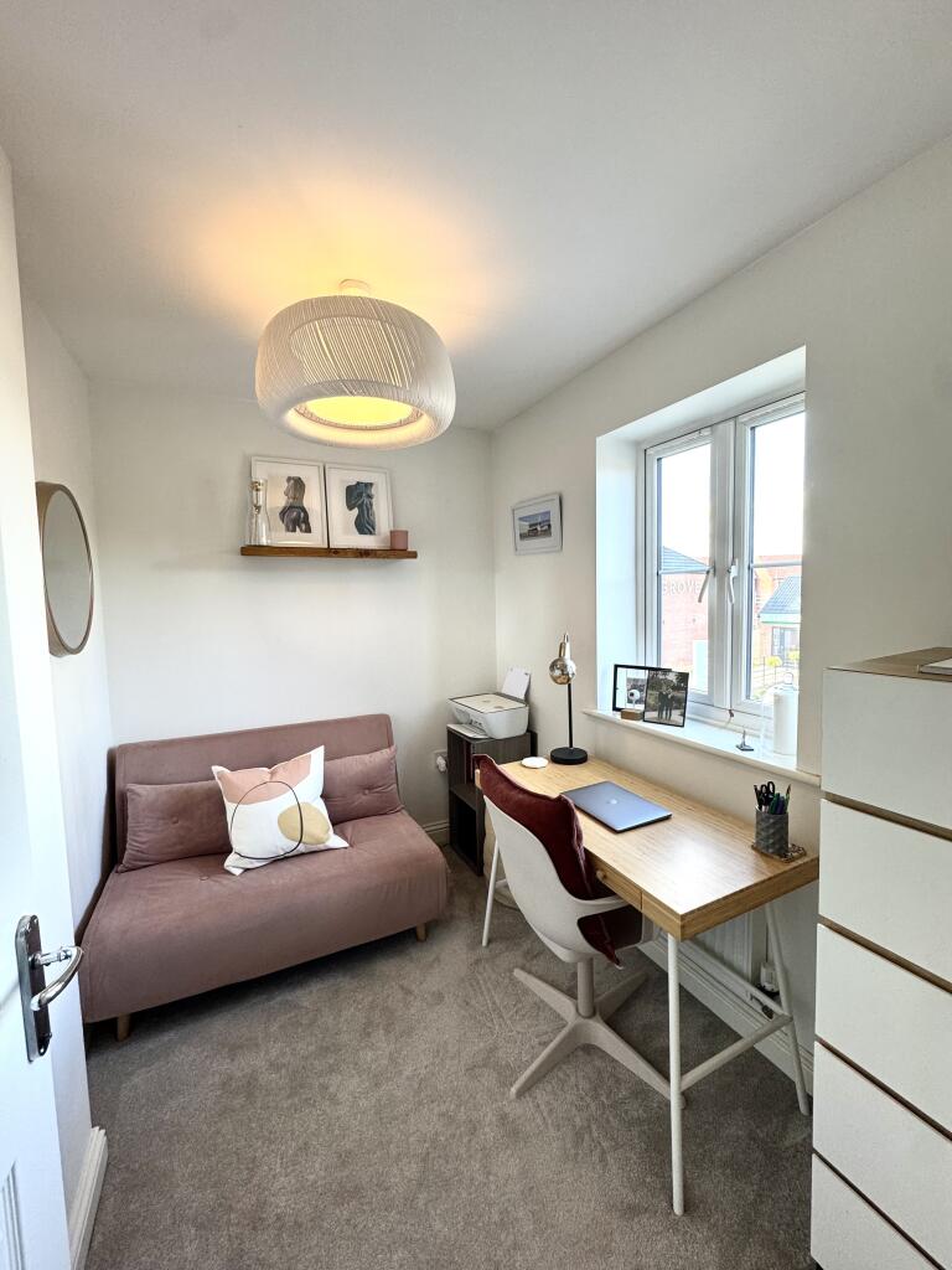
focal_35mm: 14
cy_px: 635
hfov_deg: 85.7
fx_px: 513
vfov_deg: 102.1
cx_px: 476
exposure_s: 1/100
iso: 160
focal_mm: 2.22
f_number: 2.2
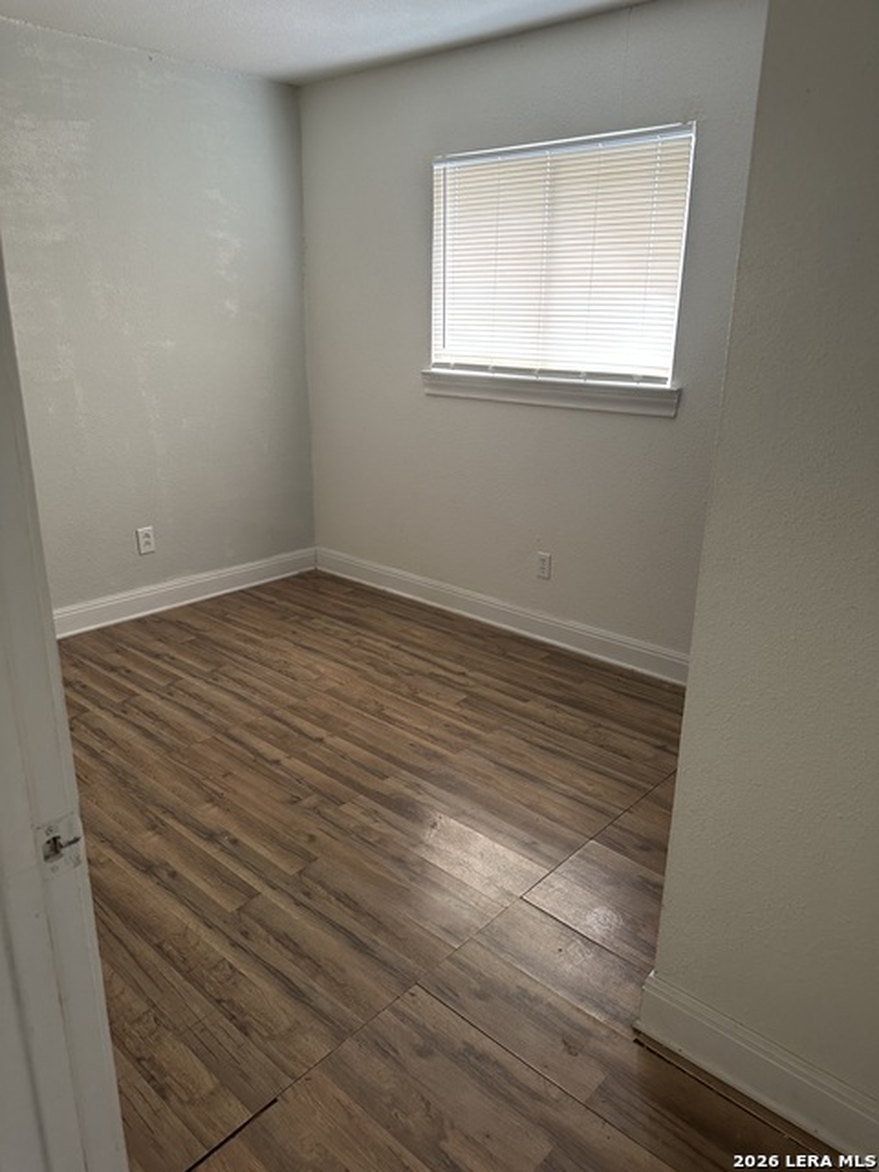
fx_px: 813
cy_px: 586
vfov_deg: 71.6
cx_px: 440
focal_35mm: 24
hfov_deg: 56.8
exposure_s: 1/60
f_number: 1.78
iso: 250
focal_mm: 6.86
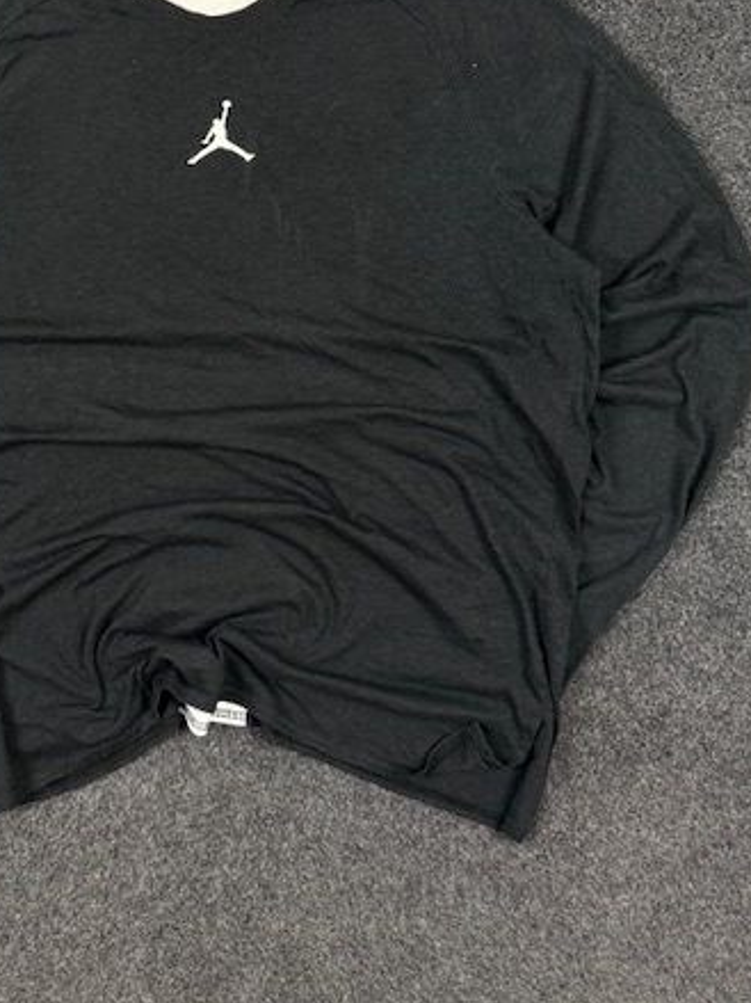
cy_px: 315
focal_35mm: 35
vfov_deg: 51.4
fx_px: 1013
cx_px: 224
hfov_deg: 40.0
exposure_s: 1/100
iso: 320
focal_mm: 6.76
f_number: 1.78
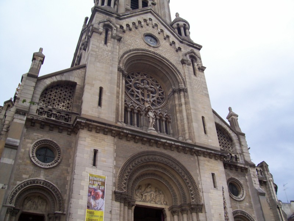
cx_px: 147
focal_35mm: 34
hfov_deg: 54.0
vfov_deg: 41.8
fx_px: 289
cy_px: 110
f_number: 2.7
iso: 80
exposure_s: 1/360
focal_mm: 5.6
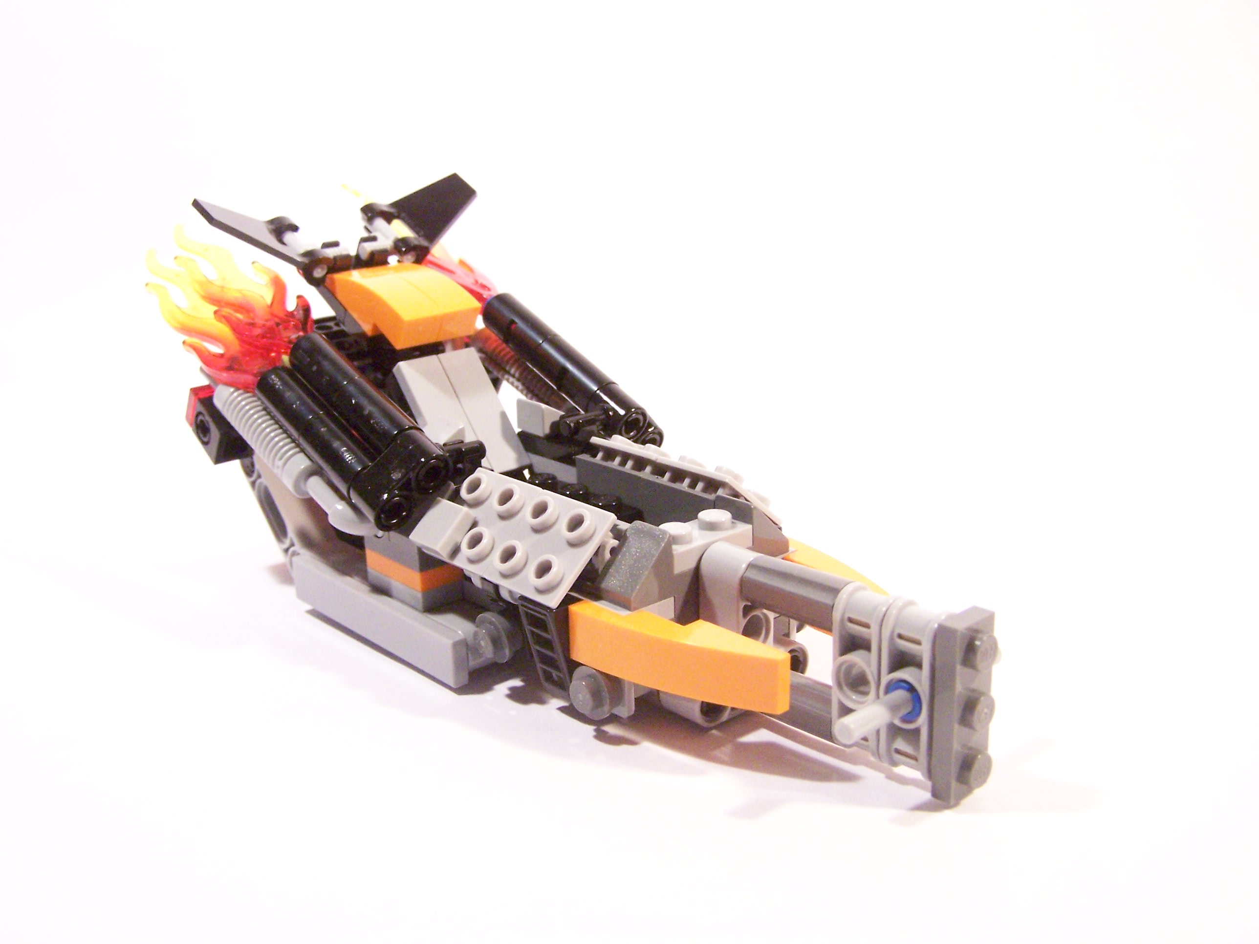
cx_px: 630
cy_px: 472
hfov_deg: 49.0
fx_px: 1382
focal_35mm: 38
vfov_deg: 37.7
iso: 400
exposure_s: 1/30
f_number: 3.6
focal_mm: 6.3
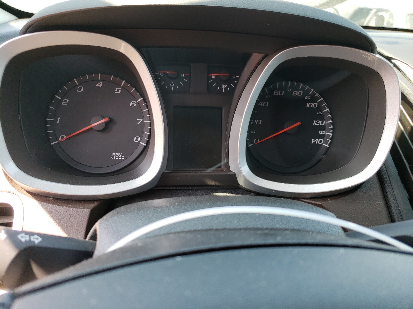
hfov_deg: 67.3
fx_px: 310
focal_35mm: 26
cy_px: 154
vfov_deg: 53.1
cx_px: 206
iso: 50
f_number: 1.5
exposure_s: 1/189
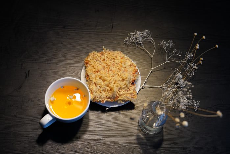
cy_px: 77
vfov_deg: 19.7
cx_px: 115
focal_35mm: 69
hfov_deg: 29.2
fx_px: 441
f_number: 3.2
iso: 1600
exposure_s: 1/160
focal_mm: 69
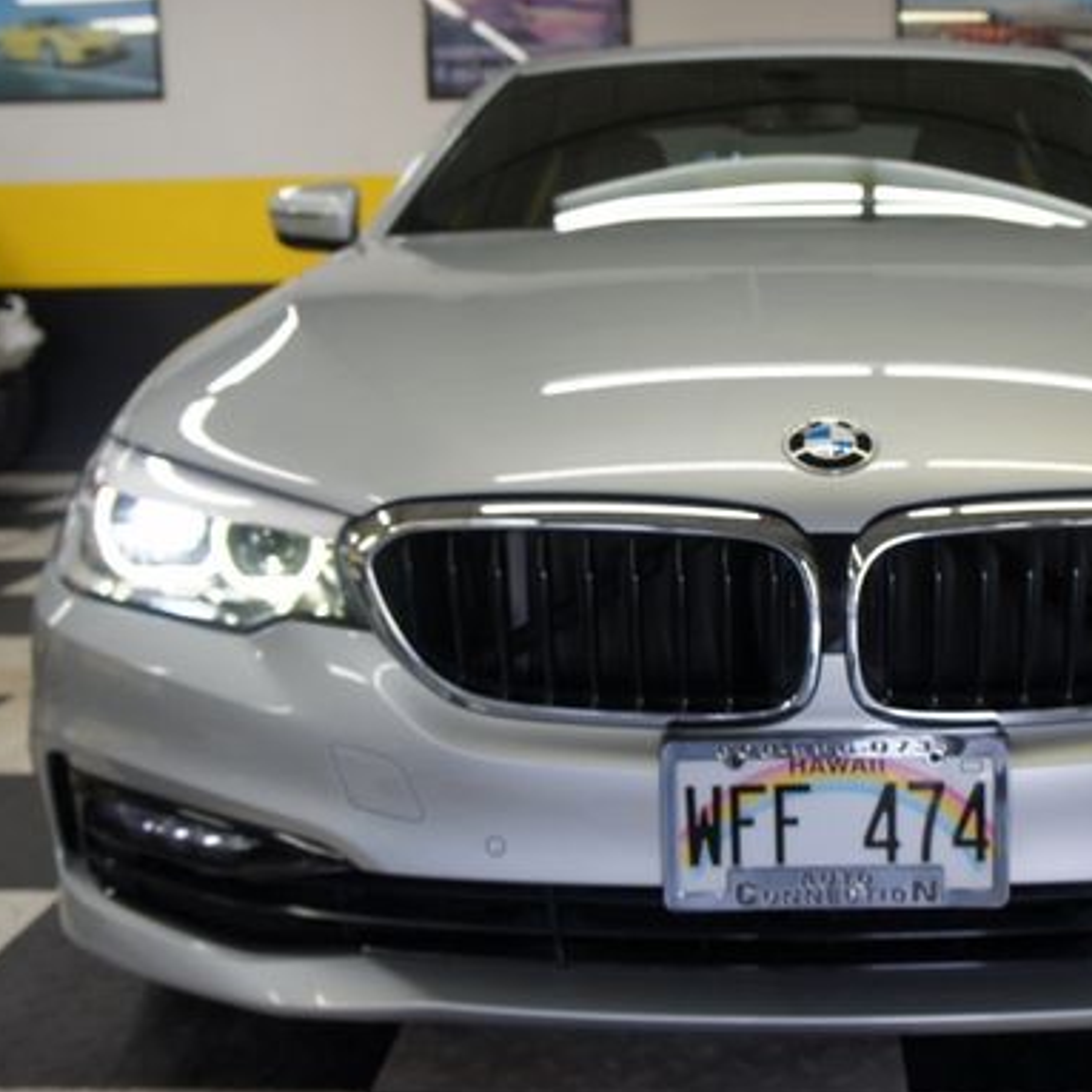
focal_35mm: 45
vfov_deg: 37.8
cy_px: 530
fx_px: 1596
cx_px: 758
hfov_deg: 37.2
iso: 200
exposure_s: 1/40
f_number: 4
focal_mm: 21
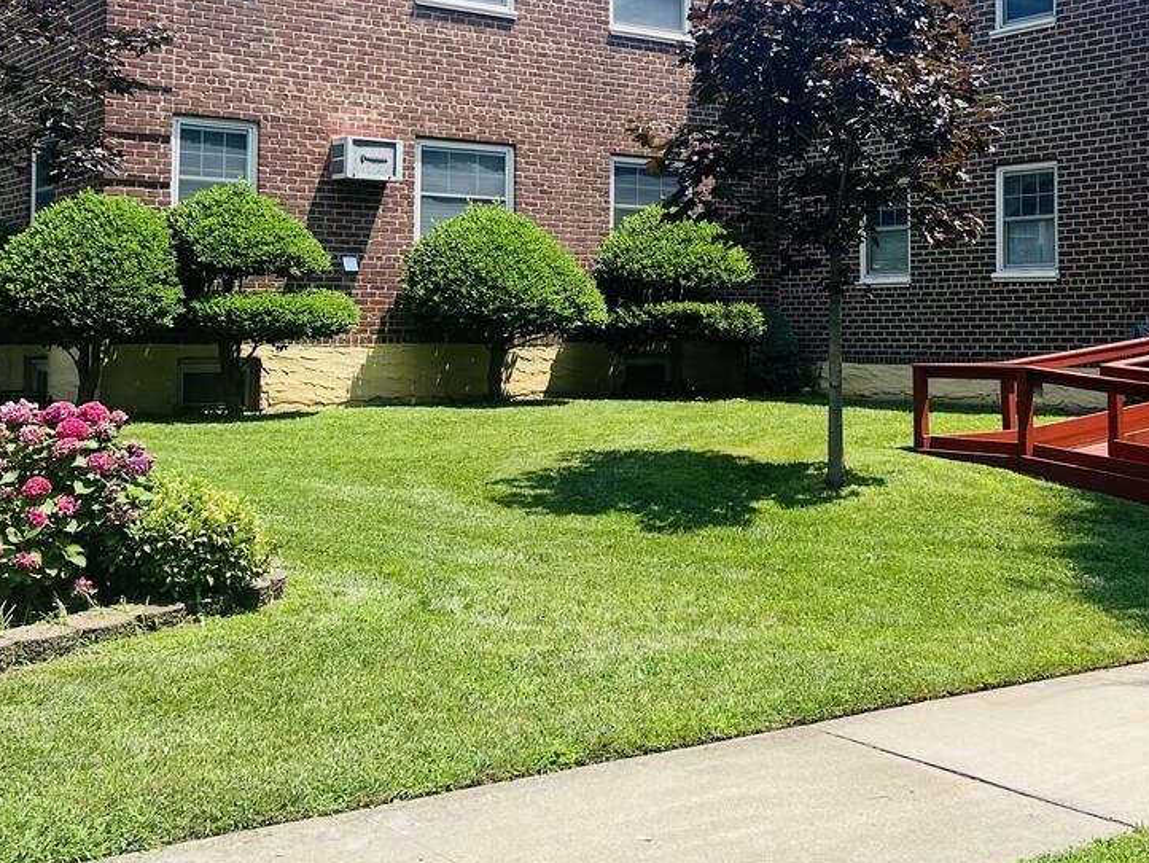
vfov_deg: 29.9
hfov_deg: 39.5
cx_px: 688
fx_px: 1594
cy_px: 245
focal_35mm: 48
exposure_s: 1/2841
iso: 50
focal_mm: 5.7
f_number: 1.5
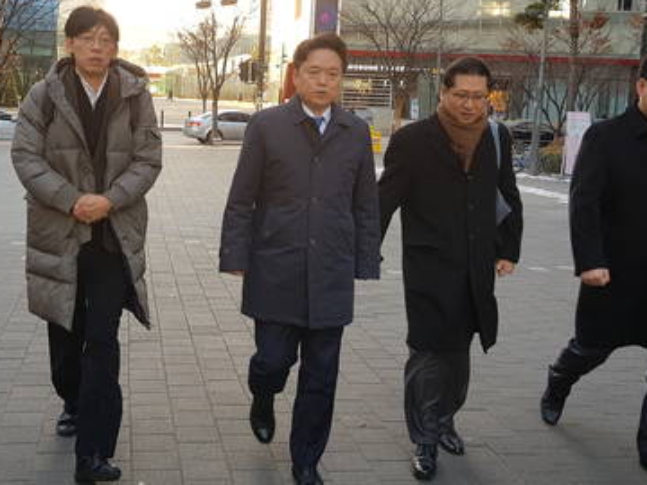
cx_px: 217
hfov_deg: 40.0
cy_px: 219
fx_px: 878
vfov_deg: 30.9
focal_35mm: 47
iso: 40
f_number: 1.7
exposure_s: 1/155
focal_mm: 4.2
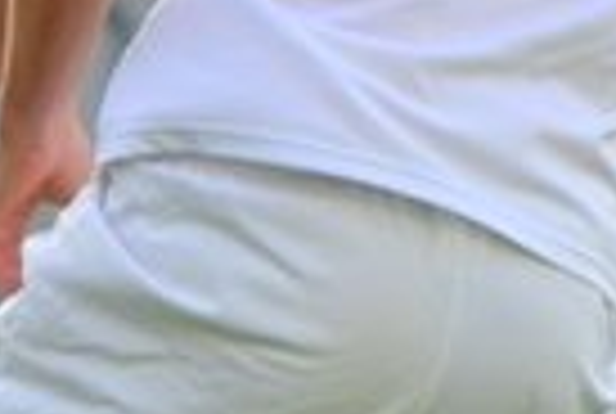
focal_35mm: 2255
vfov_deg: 0.6
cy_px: 292
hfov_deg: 0.9
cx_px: 135
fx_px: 38669
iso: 640
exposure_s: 1/1000
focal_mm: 230
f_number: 5.3
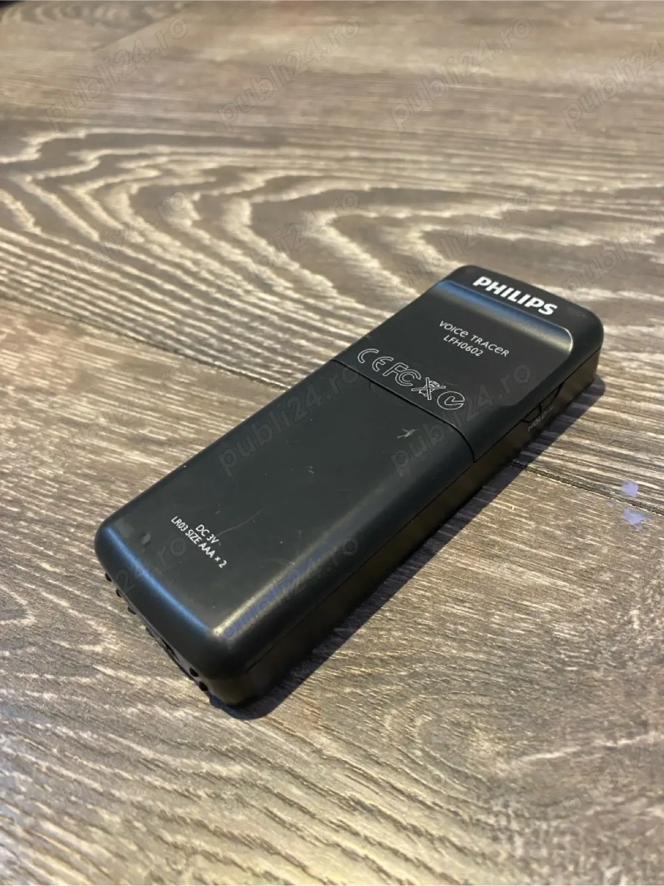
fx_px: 640
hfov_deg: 54.9
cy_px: 443
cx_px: 332
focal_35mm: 25
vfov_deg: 69.4
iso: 400
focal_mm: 4.25
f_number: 1.8
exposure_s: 1/33
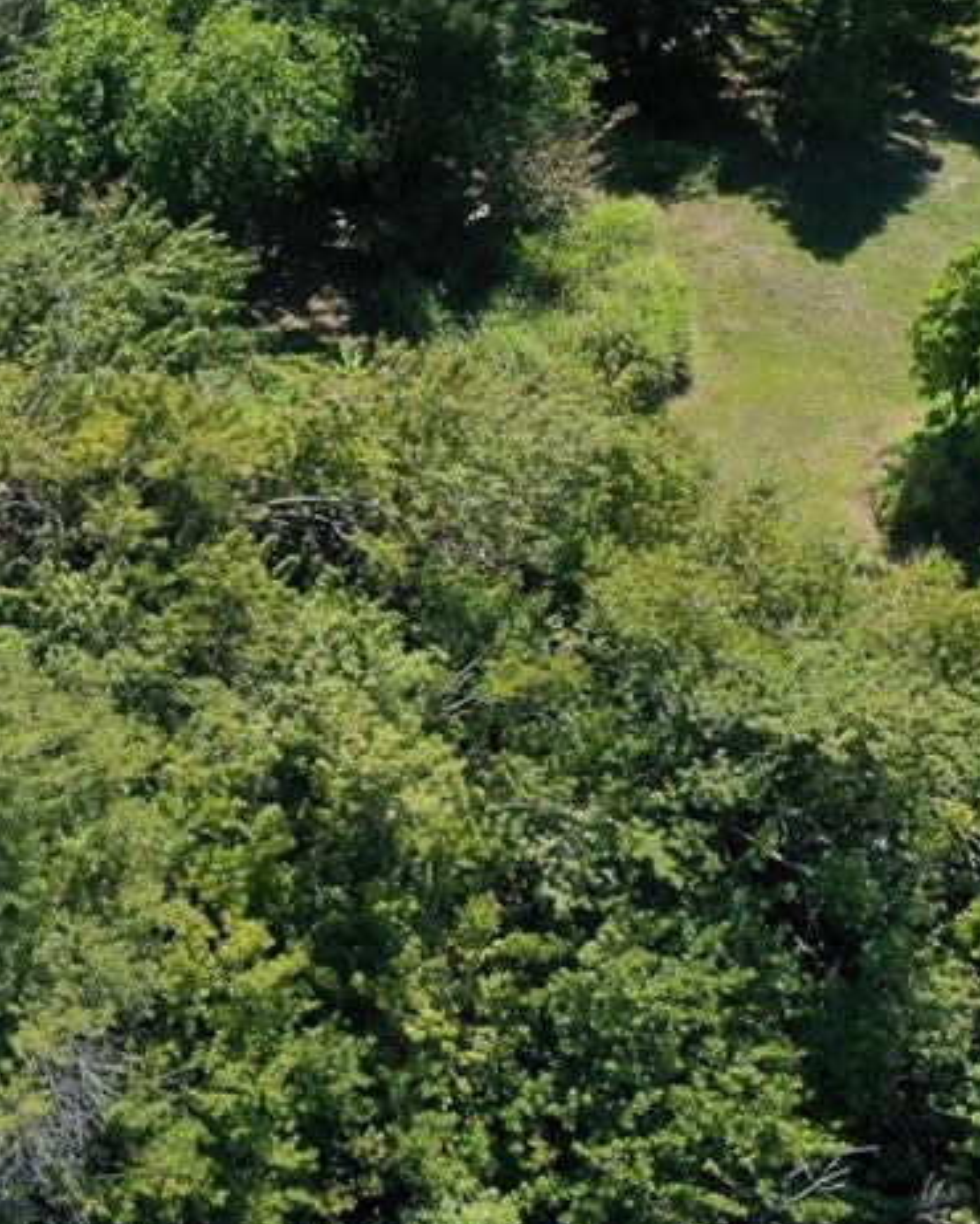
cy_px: 429
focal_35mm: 91
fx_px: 3297
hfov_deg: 14.9
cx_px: -723
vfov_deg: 21.0
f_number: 5.6
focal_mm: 10.26
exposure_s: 1/400
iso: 100
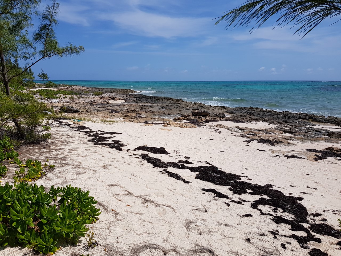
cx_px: 170
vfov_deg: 53.1
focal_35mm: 26
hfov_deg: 67.3
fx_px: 256
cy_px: 128
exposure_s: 1/5632
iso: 40
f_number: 1.7
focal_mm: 4.2
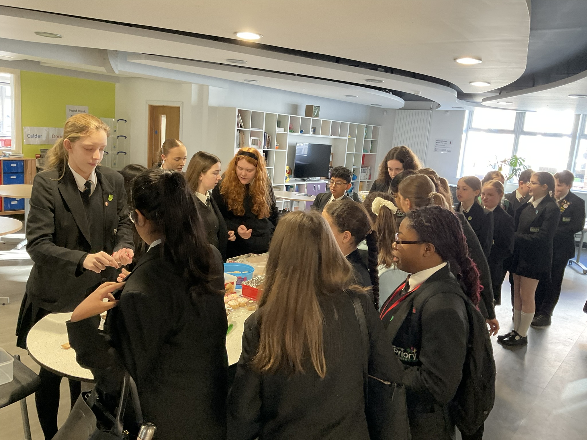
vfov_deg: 48.2
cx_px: 294
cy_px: 220
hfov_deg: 61.7
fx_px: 492
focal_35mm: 29
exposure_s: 1/50
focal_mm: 3
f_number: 1.8
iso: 200
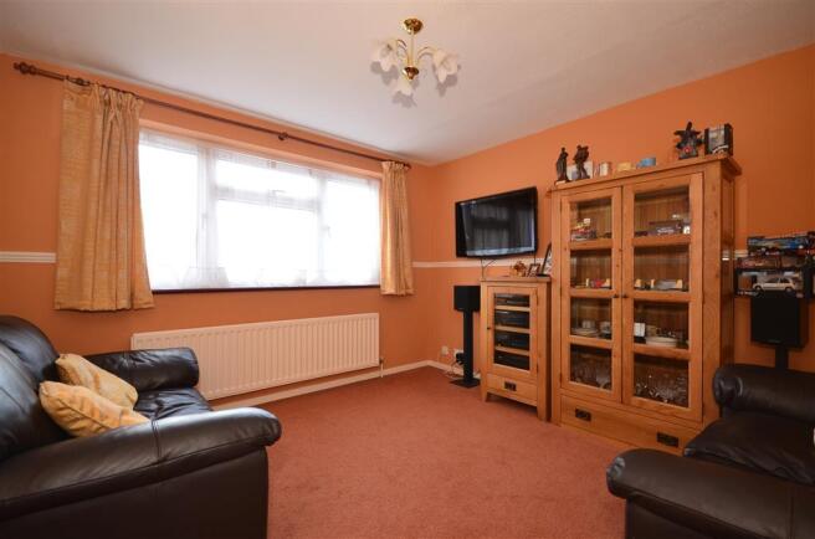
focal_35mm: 15
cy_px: 270
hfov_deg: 100.5
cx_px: 408
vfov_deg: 77.0
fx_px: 339
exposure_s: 1/15
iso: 200
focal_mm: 10
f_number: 4.5
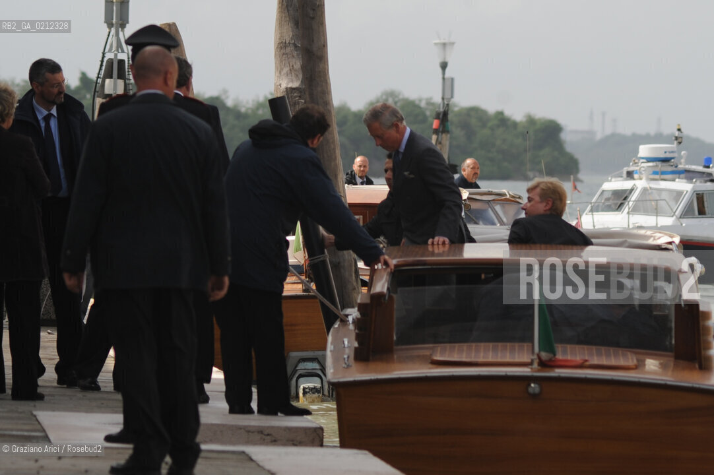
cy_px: 238
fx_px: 4162
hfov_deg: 9.8
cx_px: 357
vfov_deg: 6.5
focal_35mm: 210
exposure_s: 1/800
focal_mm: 210
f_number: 6.3
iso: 200
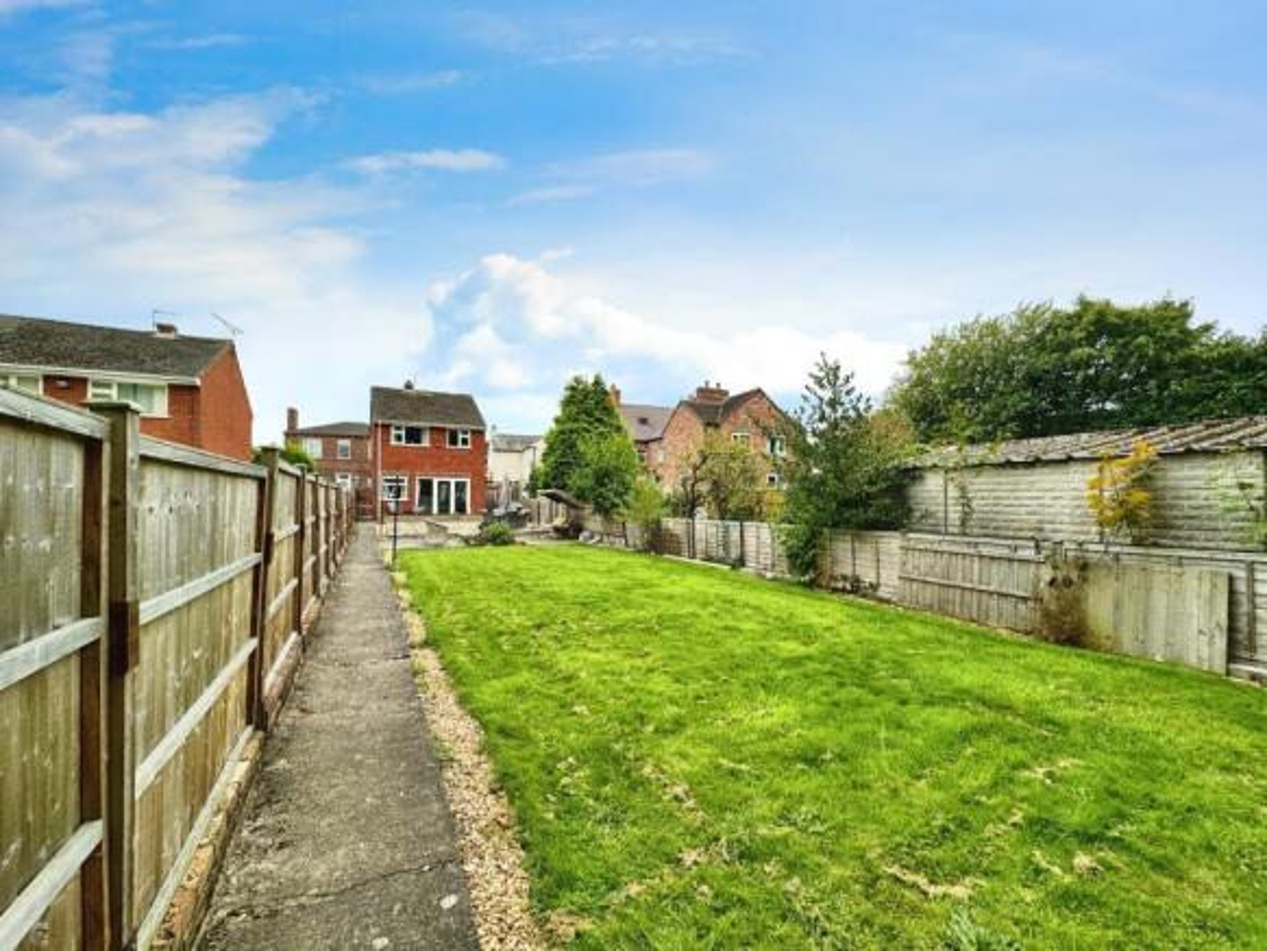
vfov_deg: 85.7
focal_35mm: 14
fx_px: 513
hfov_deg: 102.0
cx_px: 634
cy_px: 476
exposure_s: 1/1034
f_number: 2.2
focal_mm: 2.22
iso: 50
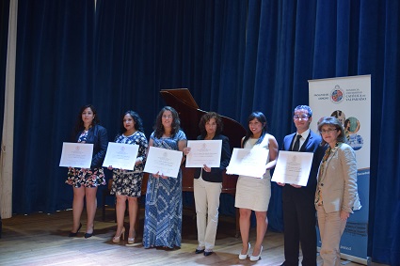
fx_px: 400
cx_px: 200
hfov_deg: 53.2
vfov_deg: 36.8
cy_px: 133
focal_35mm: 36
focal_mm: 24
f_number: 4
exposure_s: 1/60
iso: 800
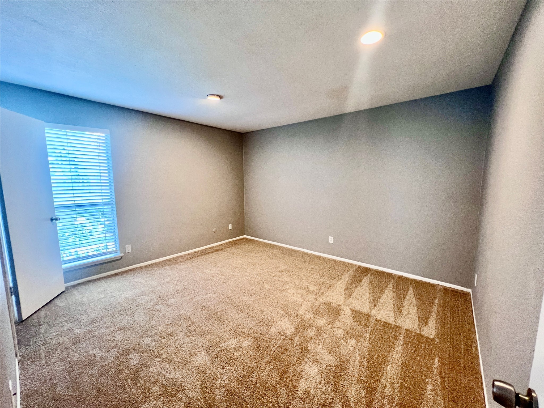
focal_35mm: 13
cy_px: 204
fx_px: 204
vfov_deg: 89.9
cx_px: 272
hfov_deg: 106.2
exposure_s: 1/60
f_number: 1.8
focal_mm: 1.57
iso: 250
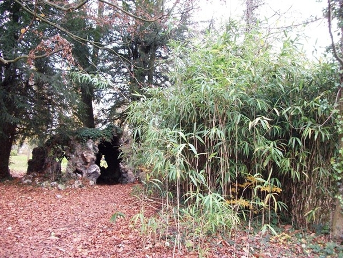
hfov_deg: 56.8
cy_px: 129
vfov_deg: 44.2
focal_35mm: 32
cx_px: 172
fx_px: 317
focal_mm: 5.7
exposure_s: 1/60
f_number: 2.9
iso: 366
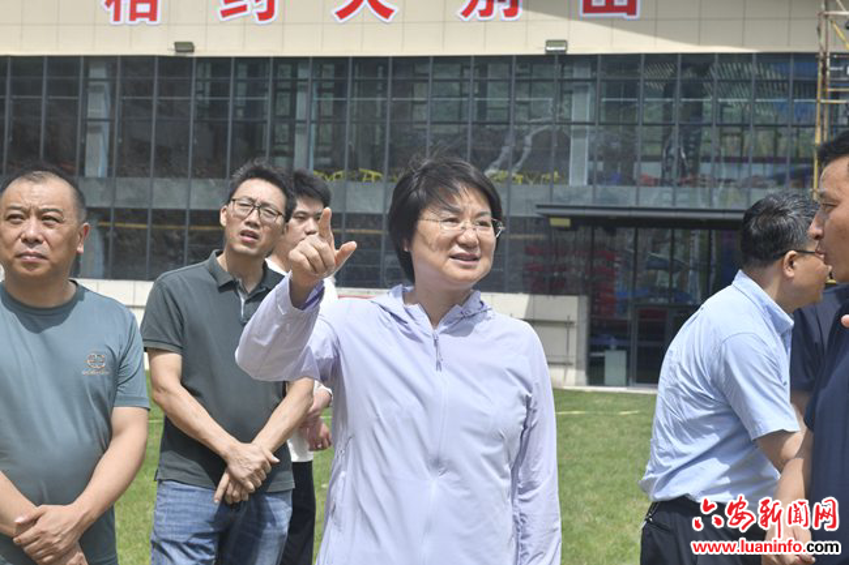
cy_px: 282
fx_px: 1650
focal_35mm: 70
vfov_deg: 19.4
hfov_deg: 28.9
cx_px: 424
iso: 200
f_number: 13
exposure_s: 1/350
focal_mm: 70
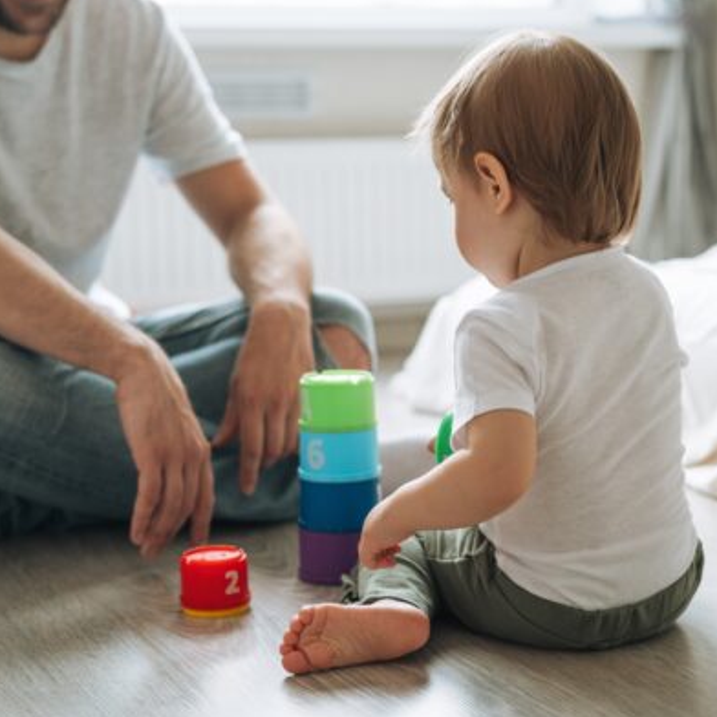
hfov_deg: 26.5
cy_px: 360
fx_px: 1523
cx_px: 364
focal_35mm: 65
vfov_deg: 26.5
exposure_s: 1/160
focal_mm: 50
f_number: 2.8
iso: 320
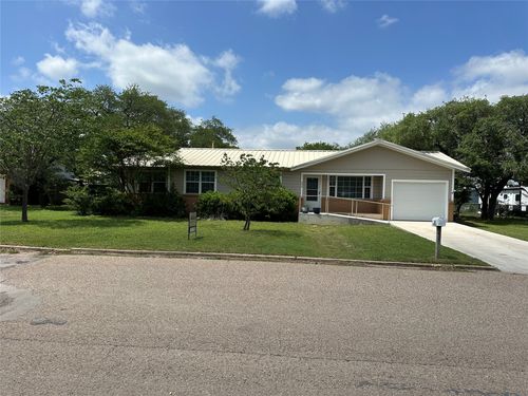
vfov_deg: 56.8
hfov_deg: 71.6
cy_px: 198
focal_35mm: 24
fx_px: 366
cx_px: 264
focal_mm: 6.86
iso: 80
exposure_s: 1/7042
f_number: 1.78
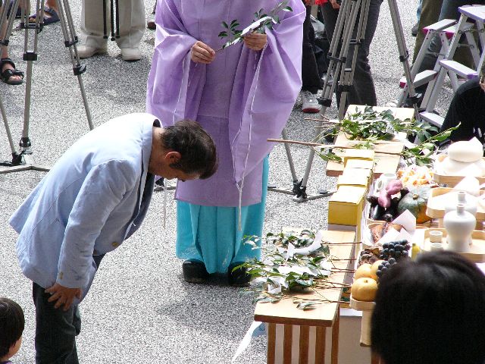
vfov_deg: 5.8
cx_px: 242
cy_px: 182
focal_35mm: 255
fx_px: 3573
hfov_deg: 7.8
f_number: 2.8
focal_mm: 42.4
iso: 100
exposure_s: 1/1000
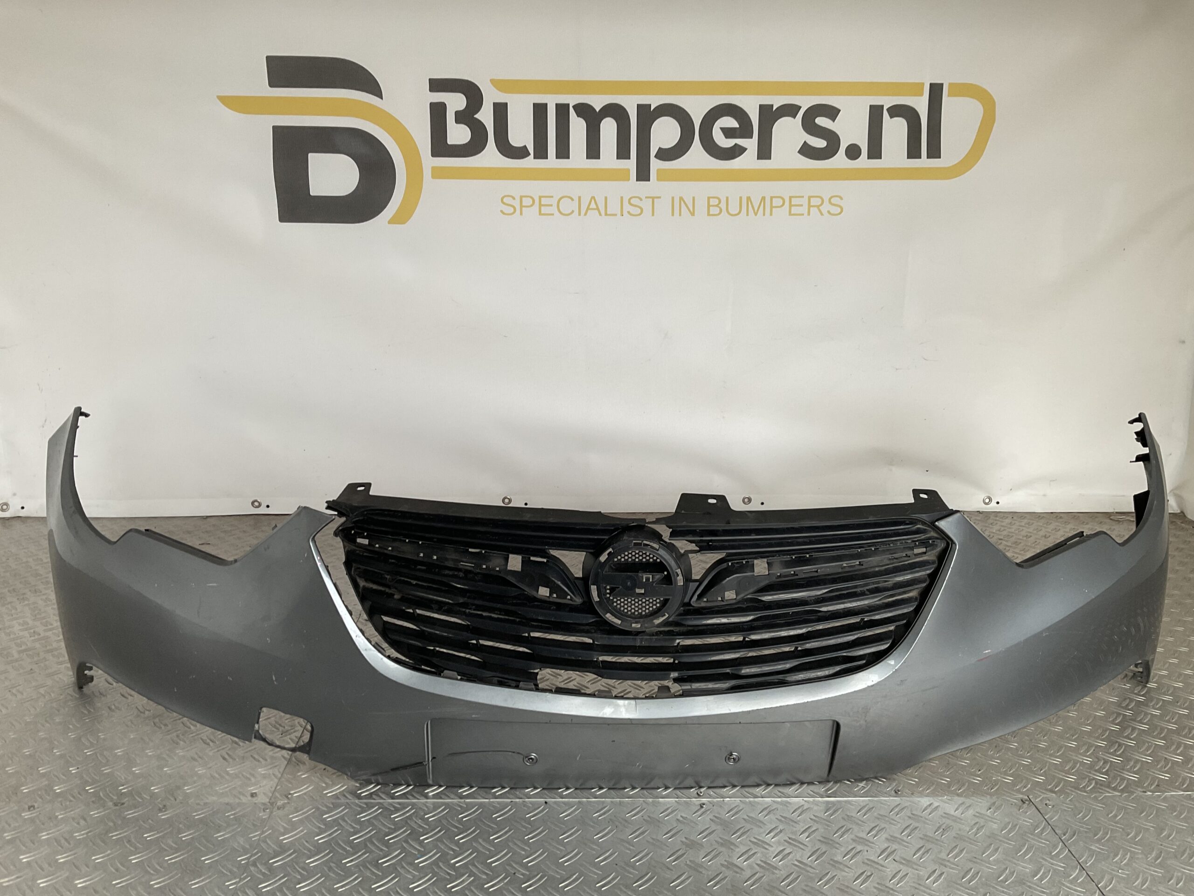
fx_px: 1000
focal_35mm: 29
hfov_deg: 61.7
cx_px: 597
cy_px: 448
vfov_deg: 48.2
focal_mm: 3
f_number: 1.8
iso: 50
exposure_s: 1/50
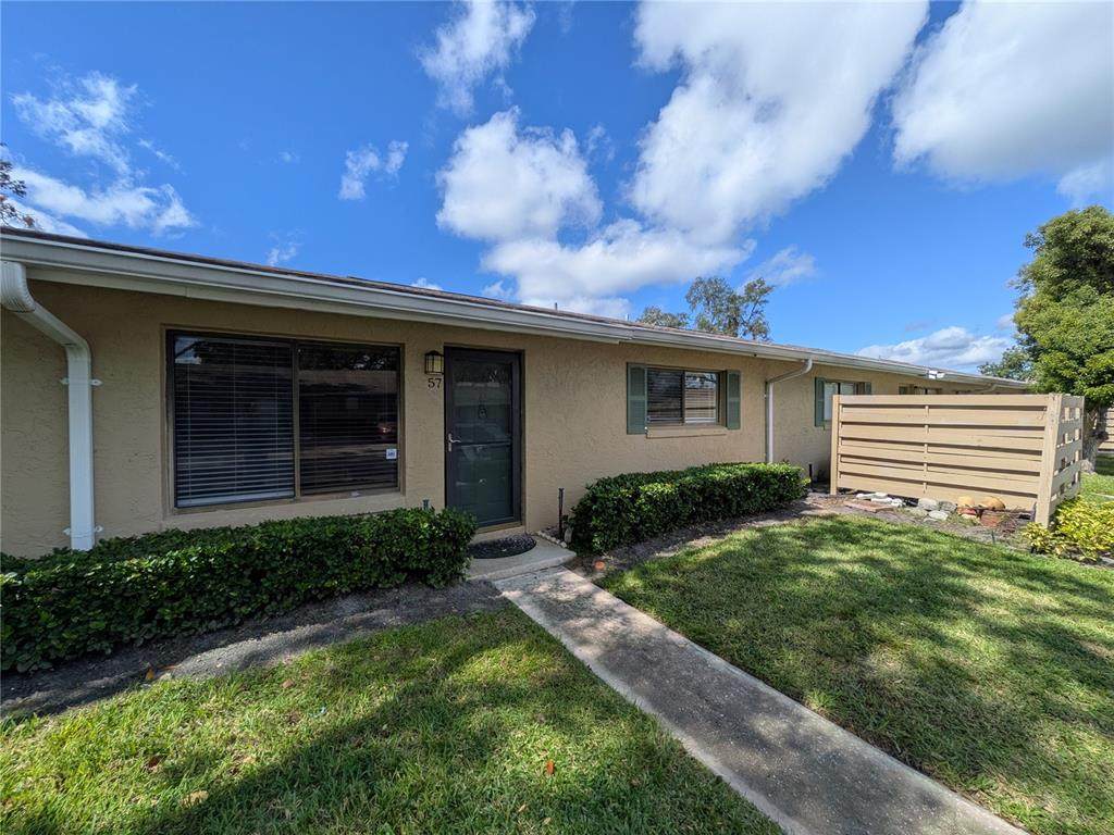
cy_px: 418
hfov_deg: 102.1
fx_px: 451
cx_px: 557
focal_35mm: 14
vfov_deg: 85.7
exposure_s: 1/1718
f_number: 2.2
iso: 50
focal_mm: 1.83
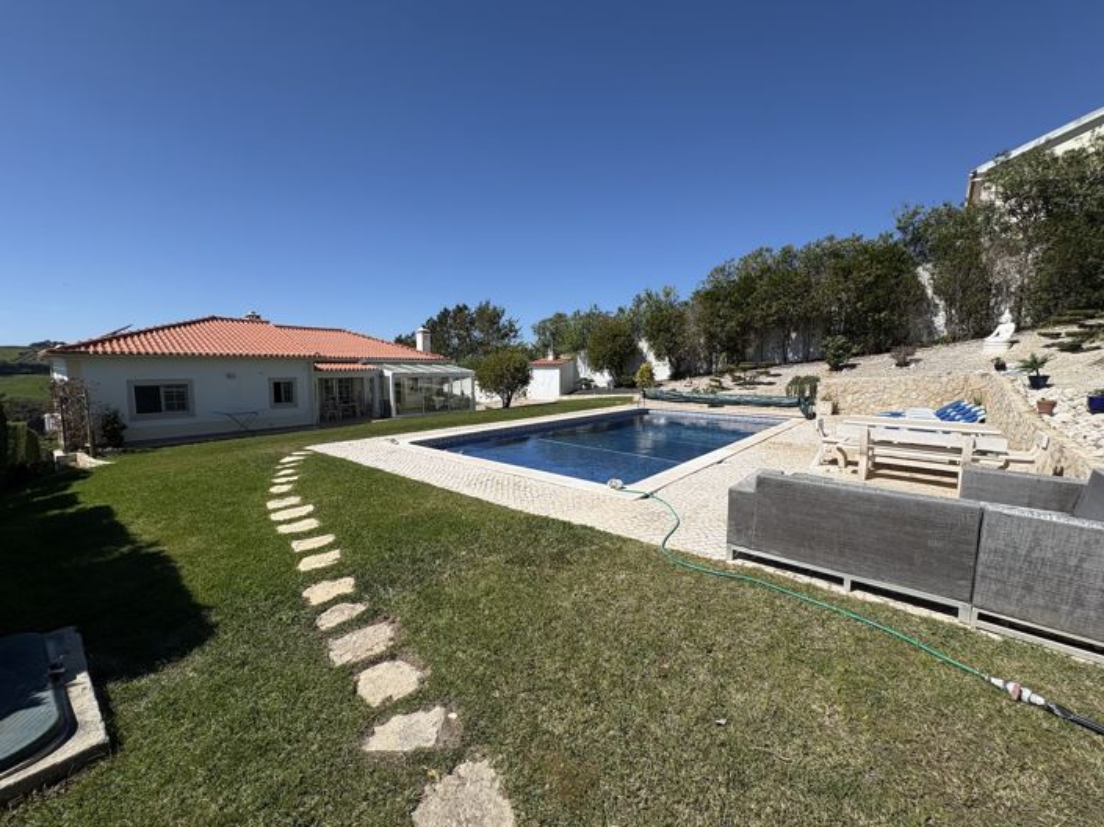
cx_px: 552
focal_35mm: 14
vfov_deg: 85.6
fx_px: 446
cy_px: 414
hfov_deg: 102.1
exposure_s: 1/3247
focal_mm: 2.22
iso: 50
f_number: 2.2
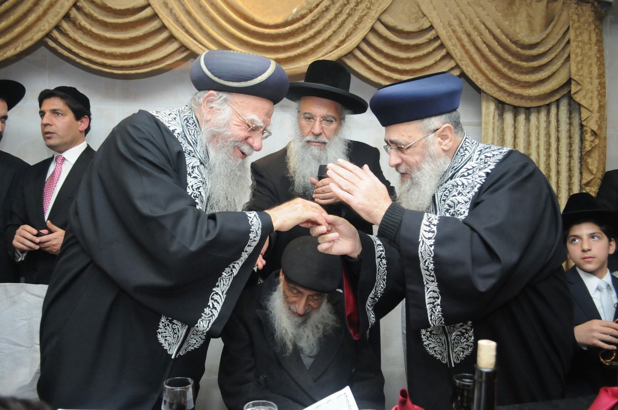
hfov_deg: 62.0
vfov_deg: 43.5
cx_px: 309
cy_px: 205
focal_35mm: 30
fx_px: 514
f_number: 4
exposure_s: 1/125
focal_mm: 20
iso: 1600
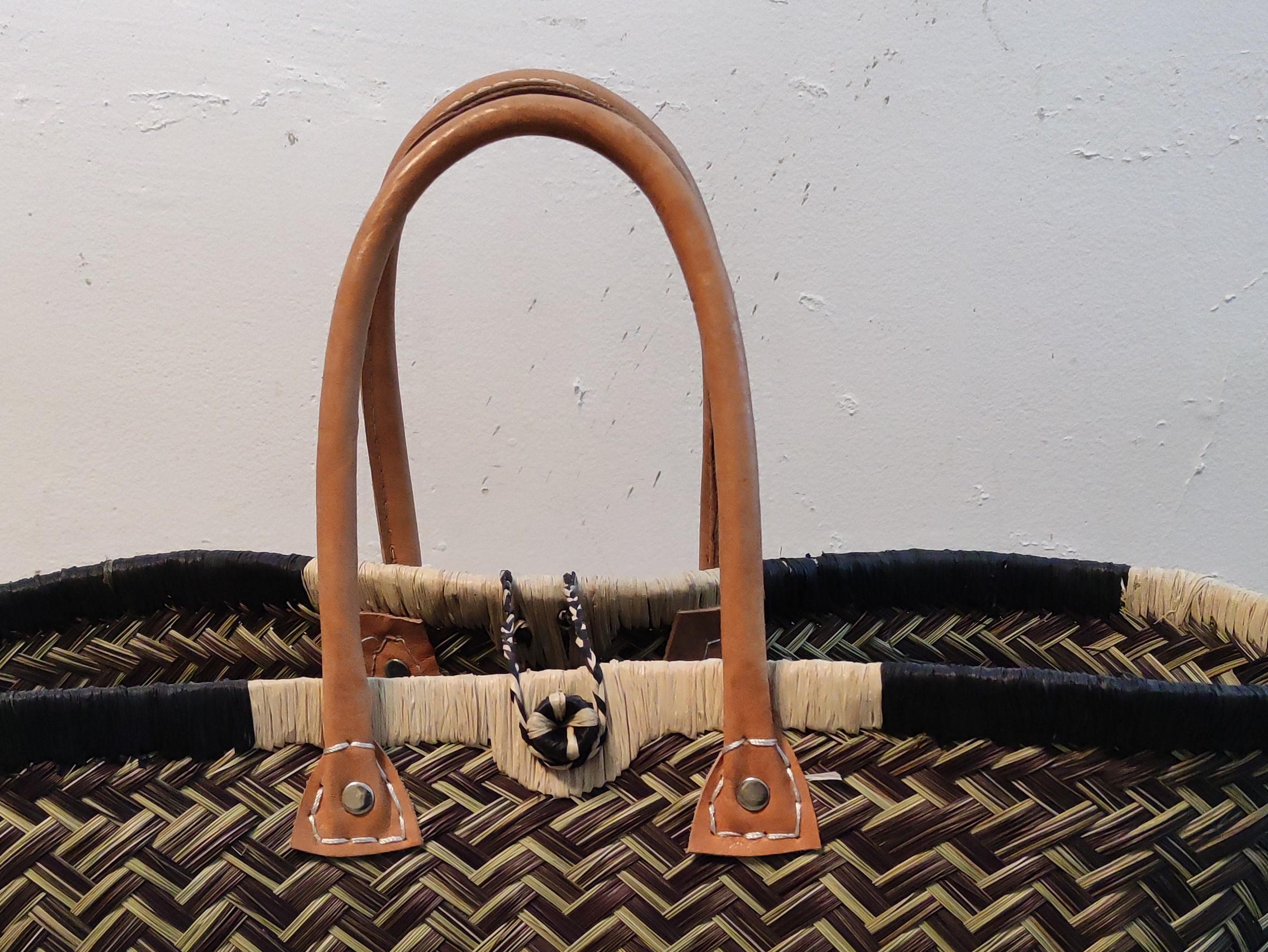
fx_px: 1869
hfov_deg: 37.4
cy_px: 794
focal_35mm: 51
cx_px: 567
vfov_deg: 27.9
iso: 700
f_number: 1.89
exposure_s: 1/50
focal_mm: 5.43
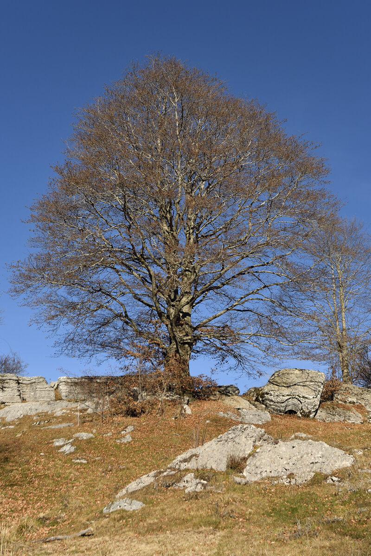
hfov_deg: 40.0
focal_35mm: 33
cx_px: 186
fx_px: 510
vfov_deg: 57.2
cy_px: 278
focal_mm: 22
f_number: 8
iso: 100
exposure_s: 1/320
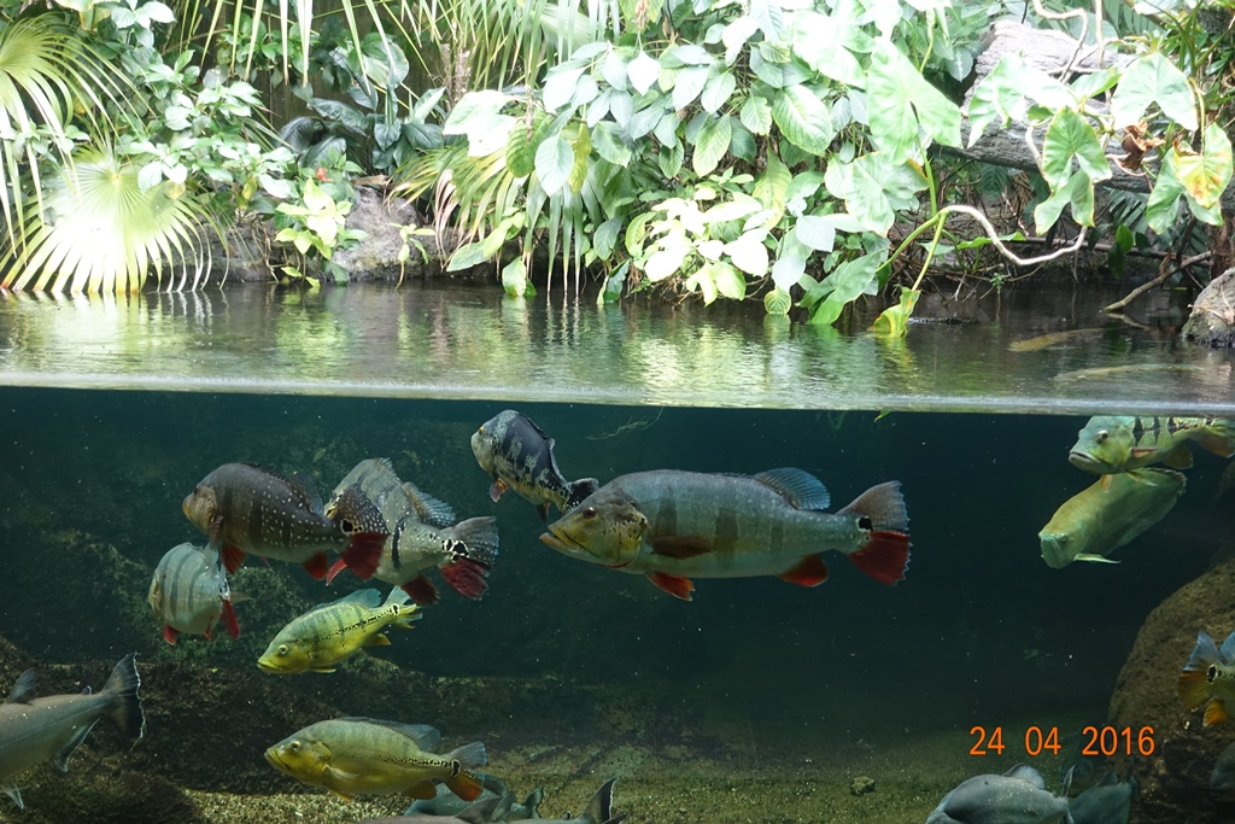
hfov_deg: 40.3
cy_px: 412
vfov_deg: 27.5
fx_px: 1681
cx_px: 618
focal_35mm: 49
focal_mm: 17.9
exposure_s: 1/50
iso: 640
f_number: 2.8
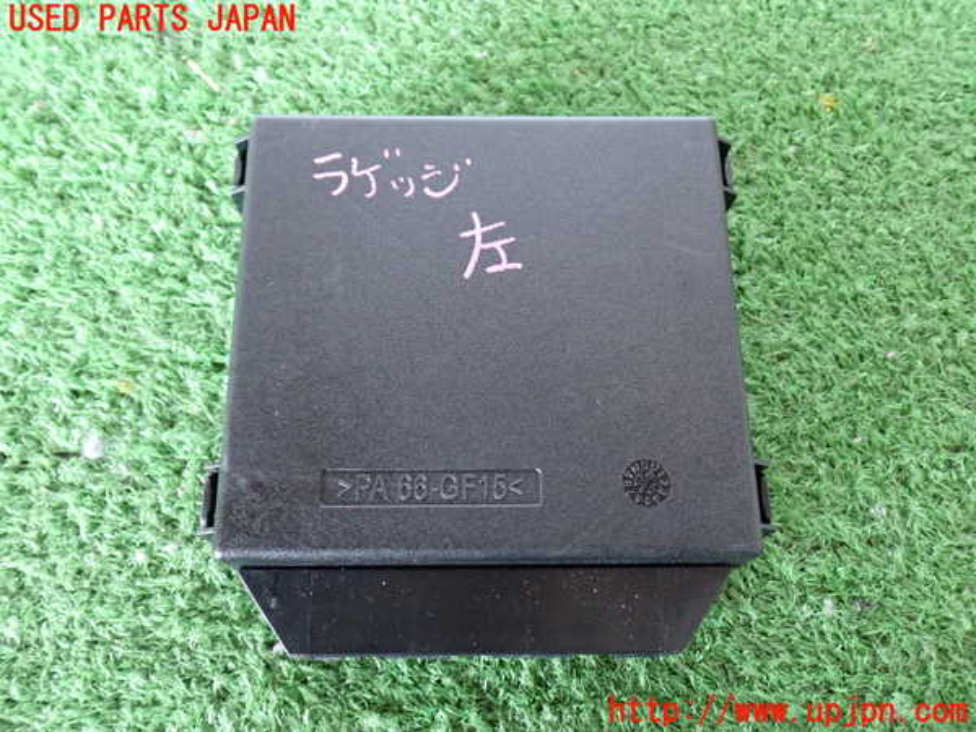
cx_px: 488
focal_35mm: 32
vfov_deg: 44.2
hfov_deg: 56.8
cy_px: 366
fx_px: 902
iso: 800
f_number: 2.4
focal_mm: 5.79
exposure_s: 1/30
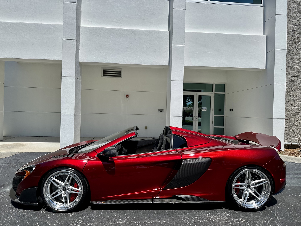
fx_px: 209
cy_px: 113
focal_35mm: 24
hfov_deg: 71.6
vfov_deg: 56.8
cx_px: 150
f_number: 1.78
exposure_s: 1/8197
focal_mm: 6.86
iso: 80
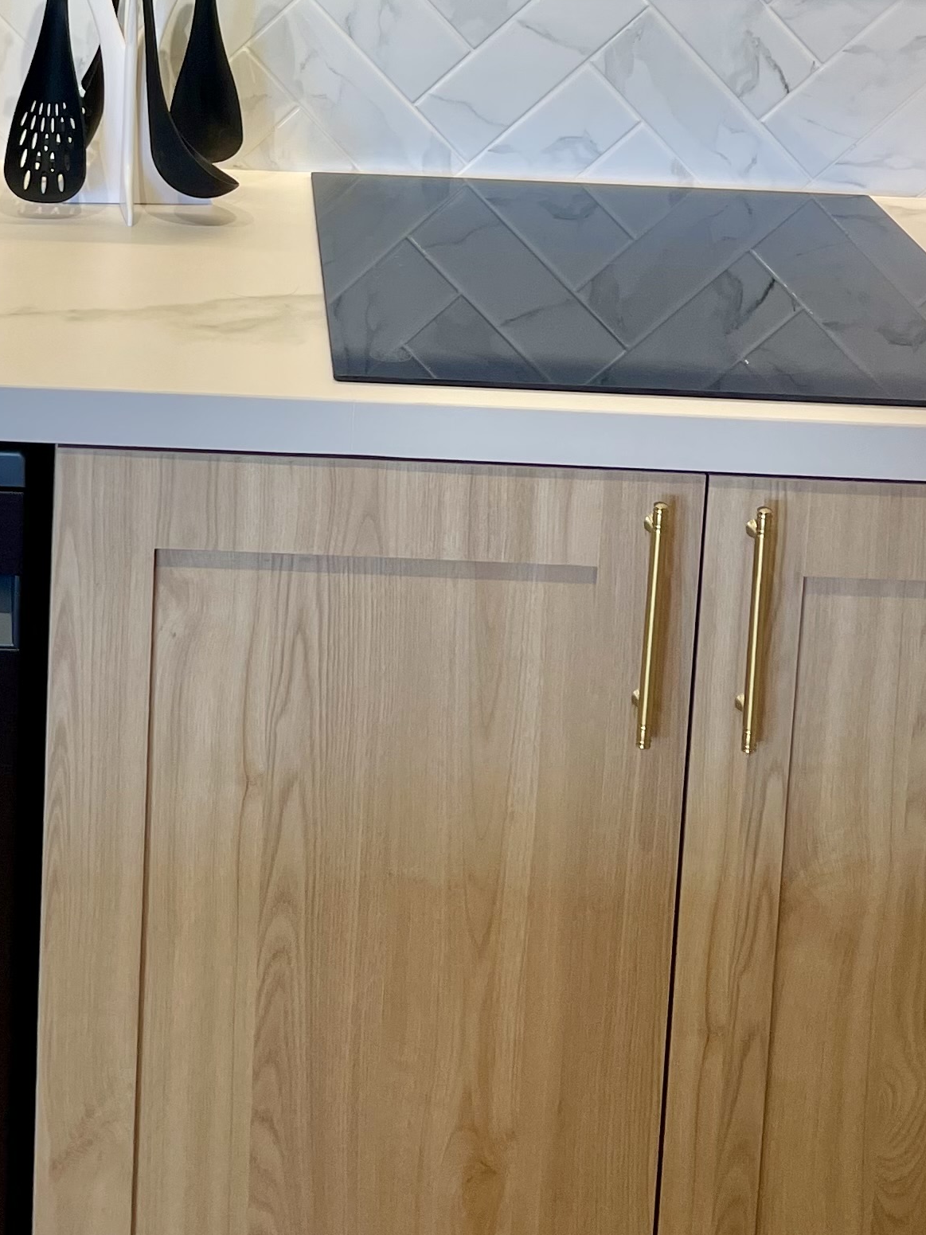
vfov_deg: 27.9
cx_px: 201
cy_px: -28
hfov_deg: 22.3
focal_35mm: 65
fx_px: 2319
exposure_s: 1/100
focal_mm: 5.1
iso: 50
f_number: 1.6
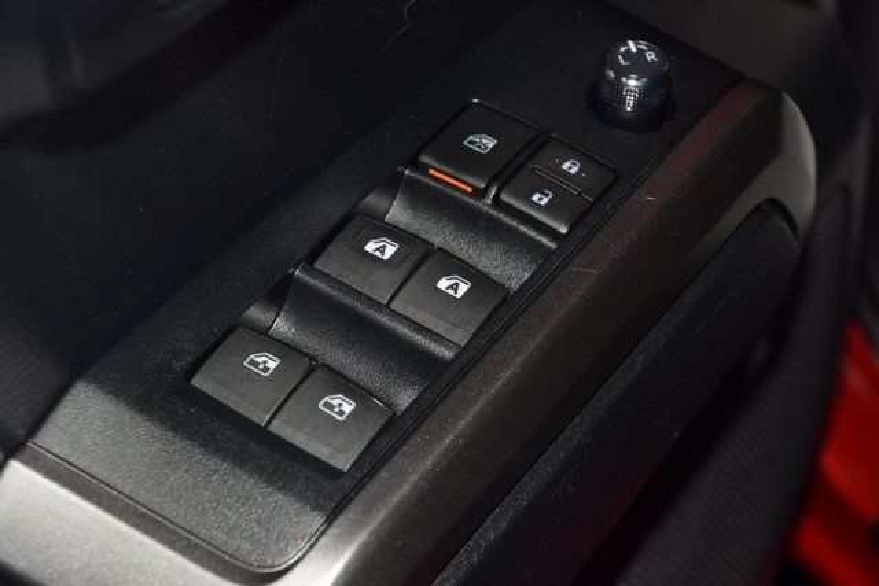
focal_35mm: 105
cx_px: 440
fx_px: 2564
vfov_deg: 13.0
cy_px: 293
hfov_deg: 19.5
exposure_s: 1/125
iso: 100
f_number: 8
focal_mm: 70
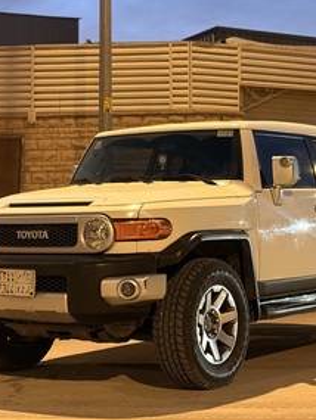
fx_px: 937
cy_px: 95
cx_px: 196
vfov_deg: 25.0
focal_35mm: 77
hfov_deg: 19.1
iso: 640
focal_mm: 6.76
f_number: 1.78
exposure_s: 1/27
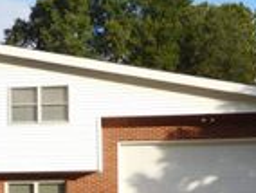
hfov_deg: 21.4
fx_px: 652
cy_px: 176
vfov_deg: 16.6
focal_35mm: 88
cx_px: -4
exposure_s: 1/1000
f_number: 3.4
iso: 125
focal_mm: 4.5
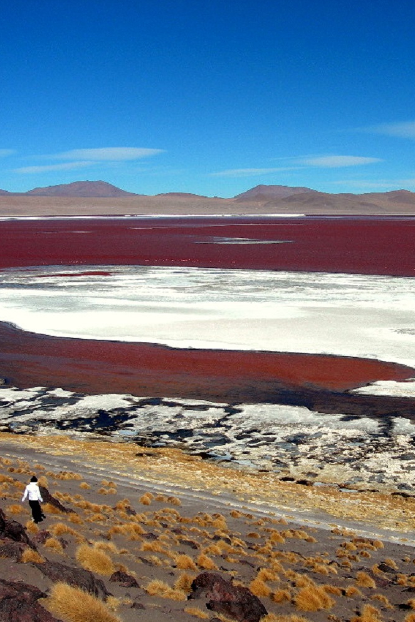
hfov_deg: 25.2
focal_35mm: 53
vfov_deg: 37.5
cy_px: 310
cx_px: 314
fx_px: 916
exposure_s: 1/1263
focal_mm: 7.8
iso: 50
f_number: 4.8
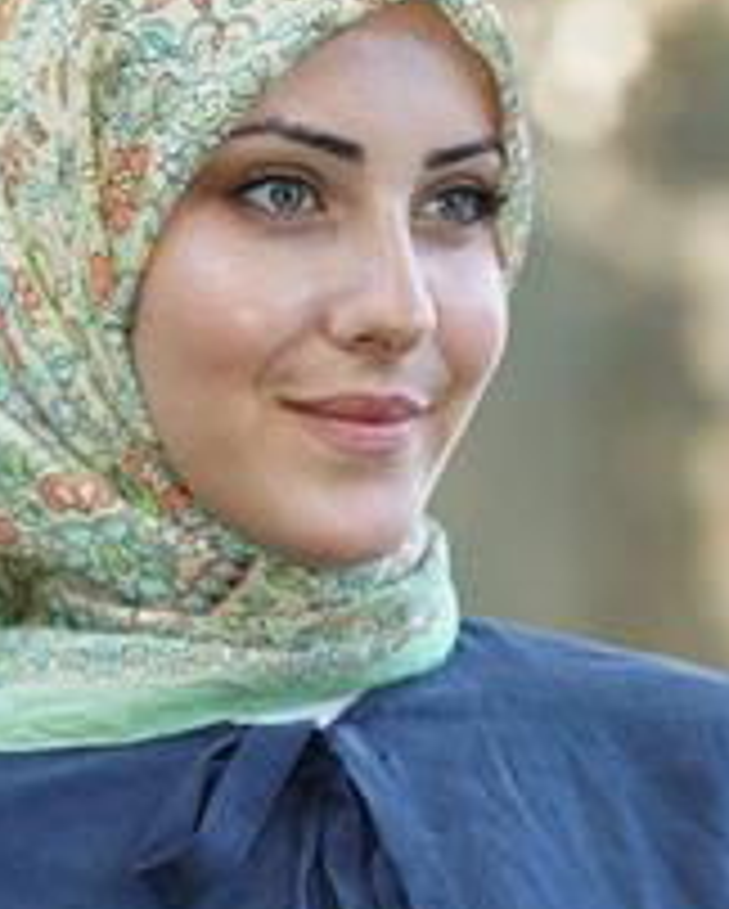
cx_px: 243
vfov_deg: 8.8
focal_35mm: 220
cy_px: 652
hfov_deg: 7.0
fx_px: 5924
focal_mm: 102
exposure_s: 1/125
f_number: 3.5
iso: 500
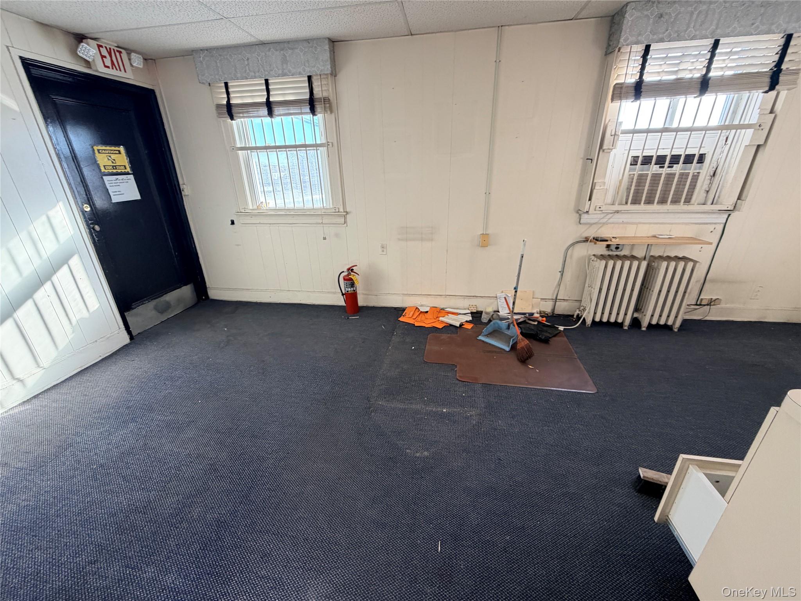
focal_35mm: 14
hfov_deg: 102.1
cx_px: 400
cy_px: 300
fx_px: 324
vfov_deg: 85.7
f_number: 2.2
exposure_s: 1/121
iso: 125
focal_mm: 2.22
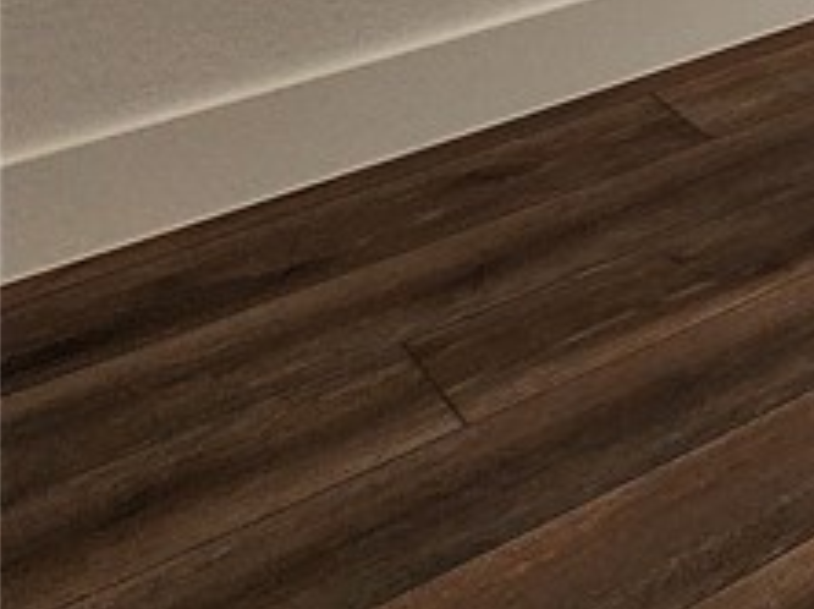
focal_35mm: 60
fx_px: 1409
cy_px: -616
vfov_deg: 17.4
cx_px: 1874
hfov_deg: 16.1
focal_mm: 2.2
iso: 125
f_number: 2.2
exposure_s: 1/60
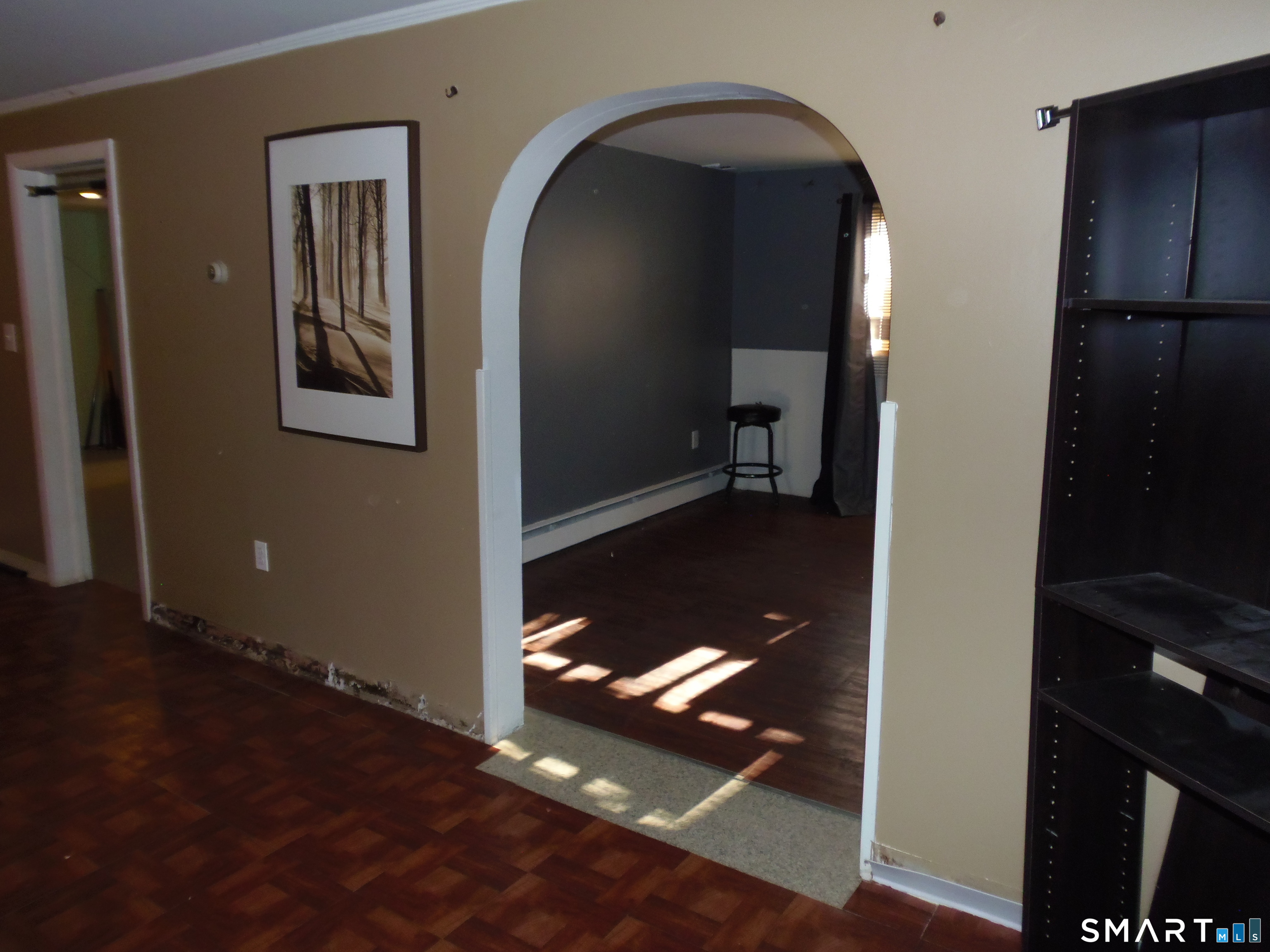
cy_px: 476
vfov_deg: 56.8
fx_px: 881
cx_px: 635
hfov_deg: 71.6
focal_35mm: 24
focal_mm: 4.3
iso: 200
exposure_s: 1/30
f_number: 2.9
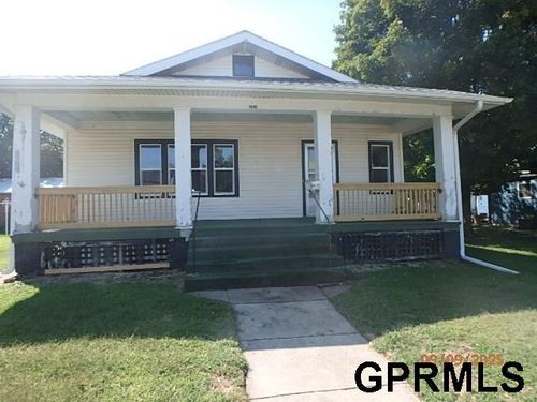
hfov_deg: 79.0
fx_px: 326
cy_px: 201
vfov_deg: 63.4
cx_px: 268
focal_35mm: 21
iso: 125
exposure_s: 1/500
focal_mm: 3.7
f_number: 3.5
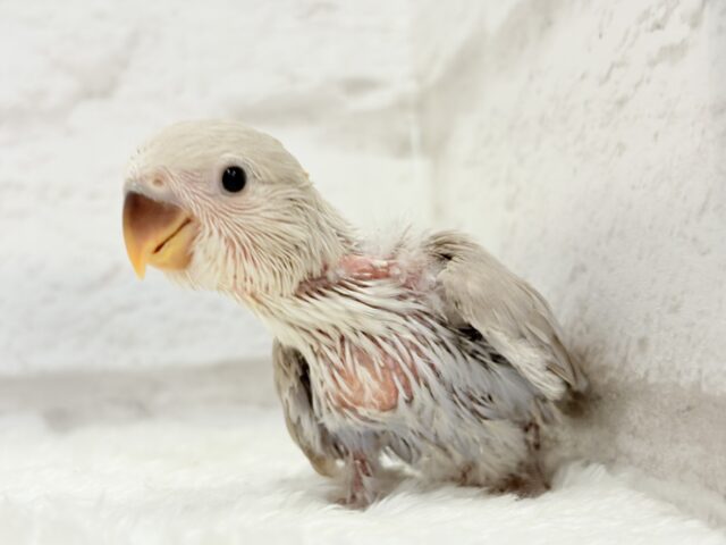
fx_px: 1091
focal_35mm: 52
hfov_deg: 36.8
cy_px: 272
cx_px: 363
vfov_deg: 28.0
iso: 50
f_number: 1.6
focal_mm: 5.96
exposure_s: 1/50
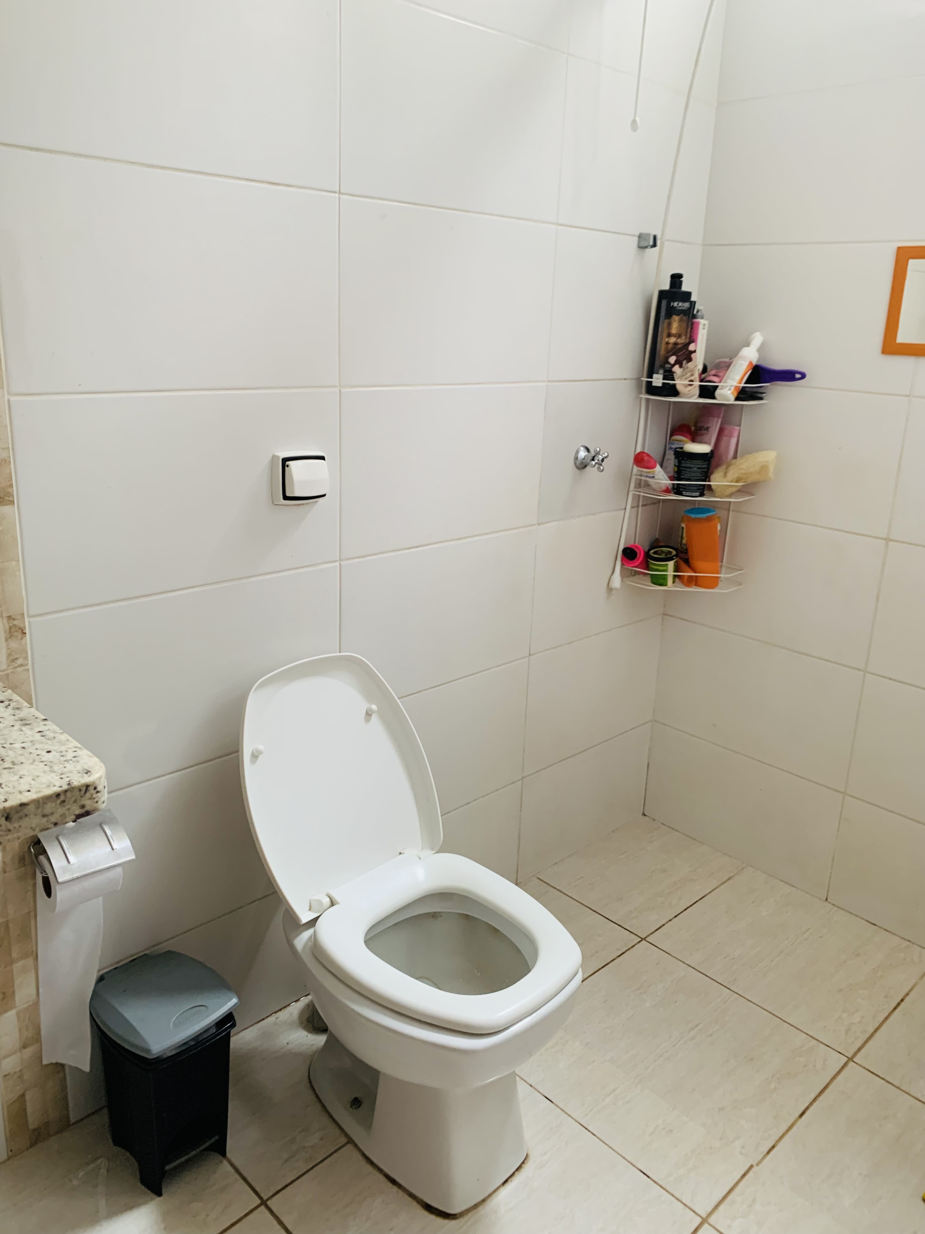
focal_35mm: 26
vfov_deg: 67.3
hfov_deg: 53.1
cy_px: 617
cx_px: 462
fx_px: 926
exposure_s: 1/60
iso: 125
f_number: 1.8
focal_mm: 4.25
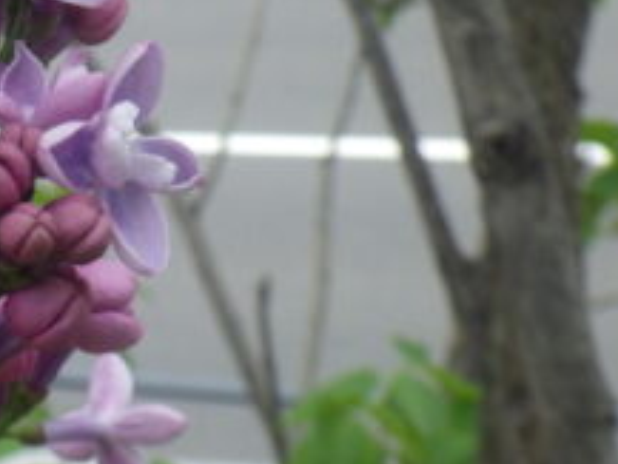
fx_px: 1590
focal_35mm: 89
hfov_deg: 20.3
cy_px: 147
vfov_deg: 16.6
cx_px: -158
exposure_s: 1/200
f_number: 4.6
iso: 125
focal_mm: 6.1
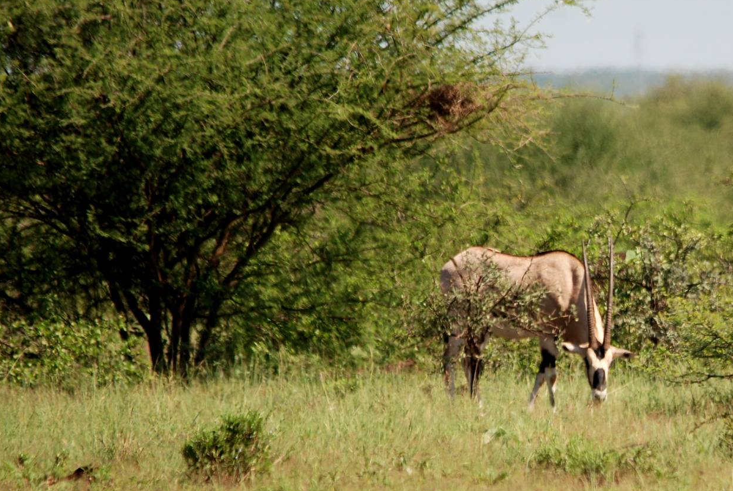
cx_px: 452
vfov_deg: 1.4
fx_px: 19715
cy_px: 181
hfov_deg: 2.1
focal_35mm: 967
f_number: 6.3
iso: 200
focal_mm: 500
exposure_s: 1/500
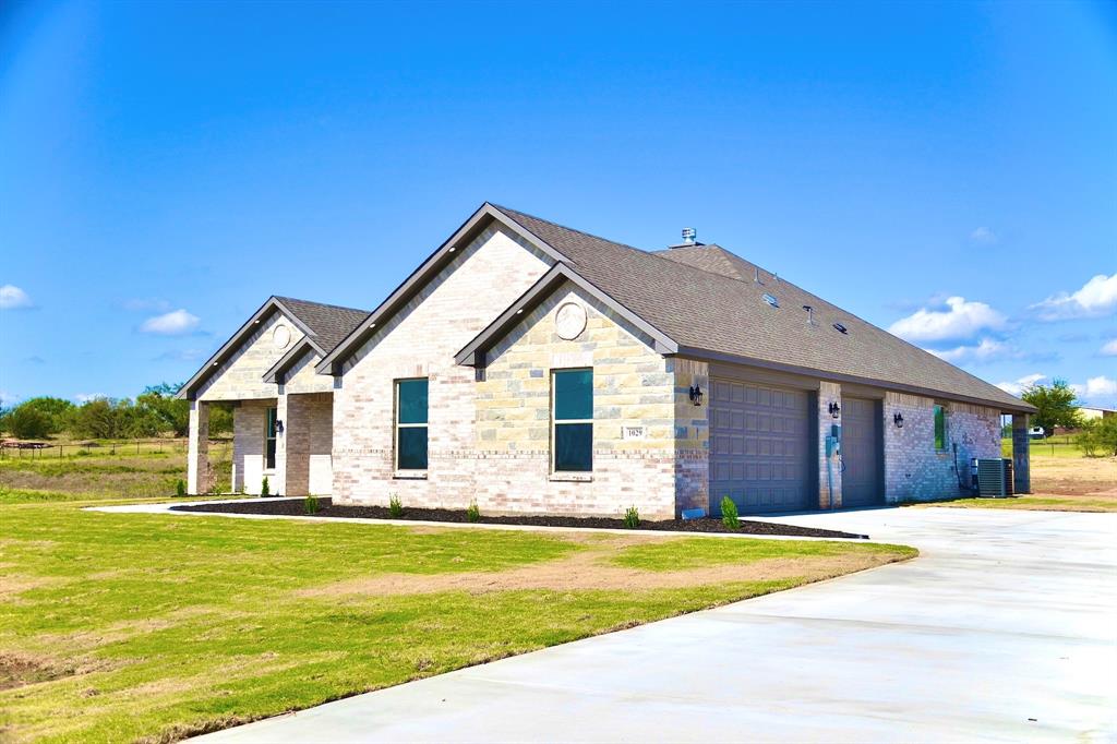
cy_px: 372
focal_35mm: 39
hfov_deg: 49.6
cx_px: 558
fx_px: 1210
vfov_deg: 34.2
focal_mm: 26
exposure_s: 1/2000
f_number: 5
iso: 100
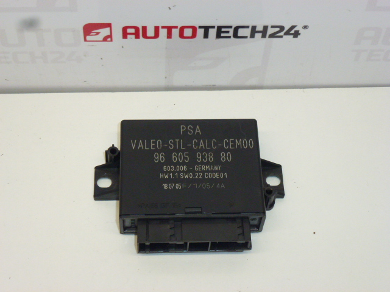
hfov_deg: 29.8
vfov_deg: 22.6
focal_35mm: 65
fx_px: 732
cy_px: 146
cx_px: 195
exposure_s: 1/250
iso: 400
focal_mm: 11.7
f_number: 4.6
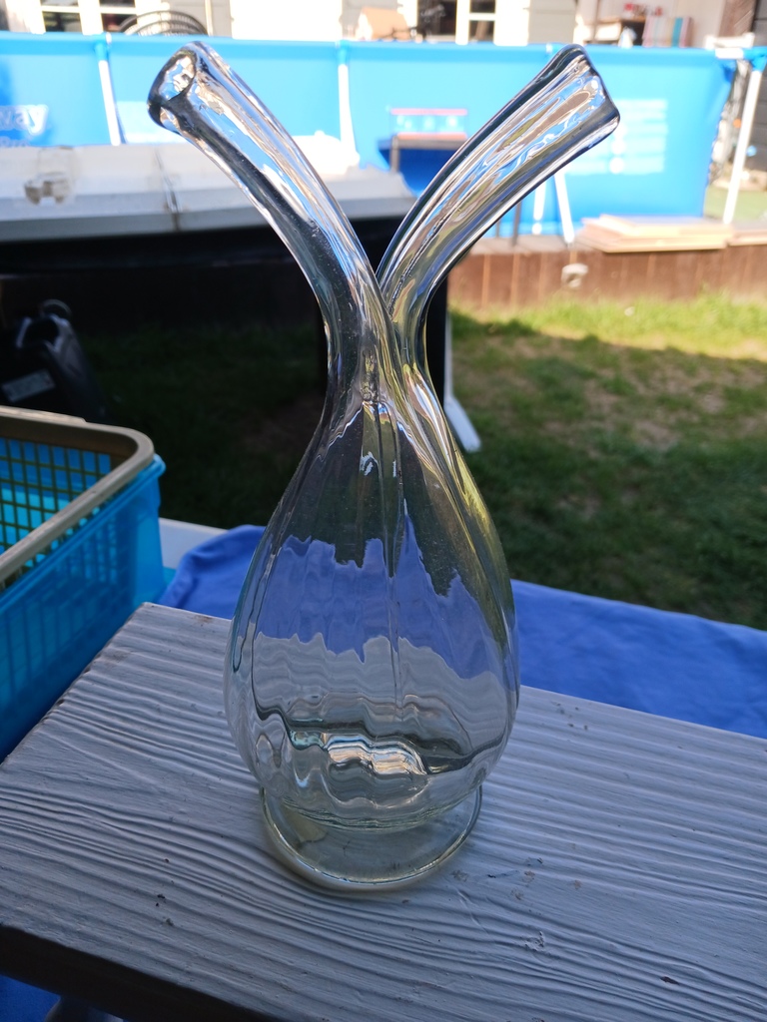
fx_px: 798
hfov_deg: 51.4
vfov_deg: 65.3
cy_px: 511
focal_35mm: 27
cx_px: 384
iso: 20
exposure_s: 1/100
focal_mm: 4
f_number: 1.8
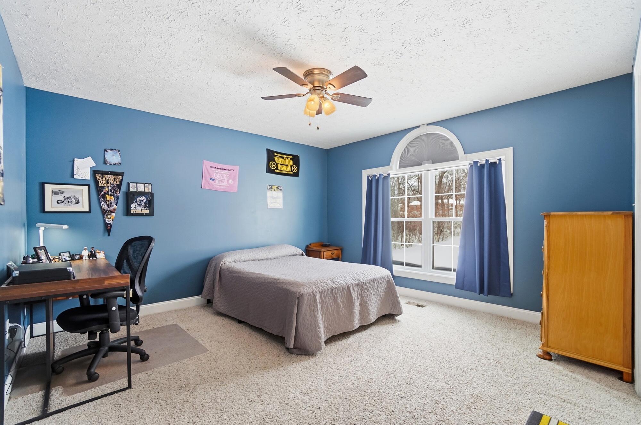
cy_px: 212
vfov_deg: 77.2
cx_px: 320
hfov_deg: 100.5
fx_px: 267
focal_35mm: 15
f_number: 4
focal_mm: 10
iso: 100
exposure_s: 1/250
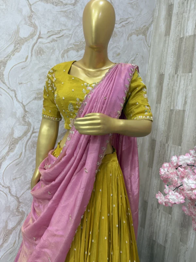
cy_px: 131
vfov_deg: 67.3
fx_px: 196
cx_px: 98
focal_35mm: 26
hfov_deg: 53.1
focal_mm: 6
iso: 80
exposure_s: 1/100
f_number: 1.6
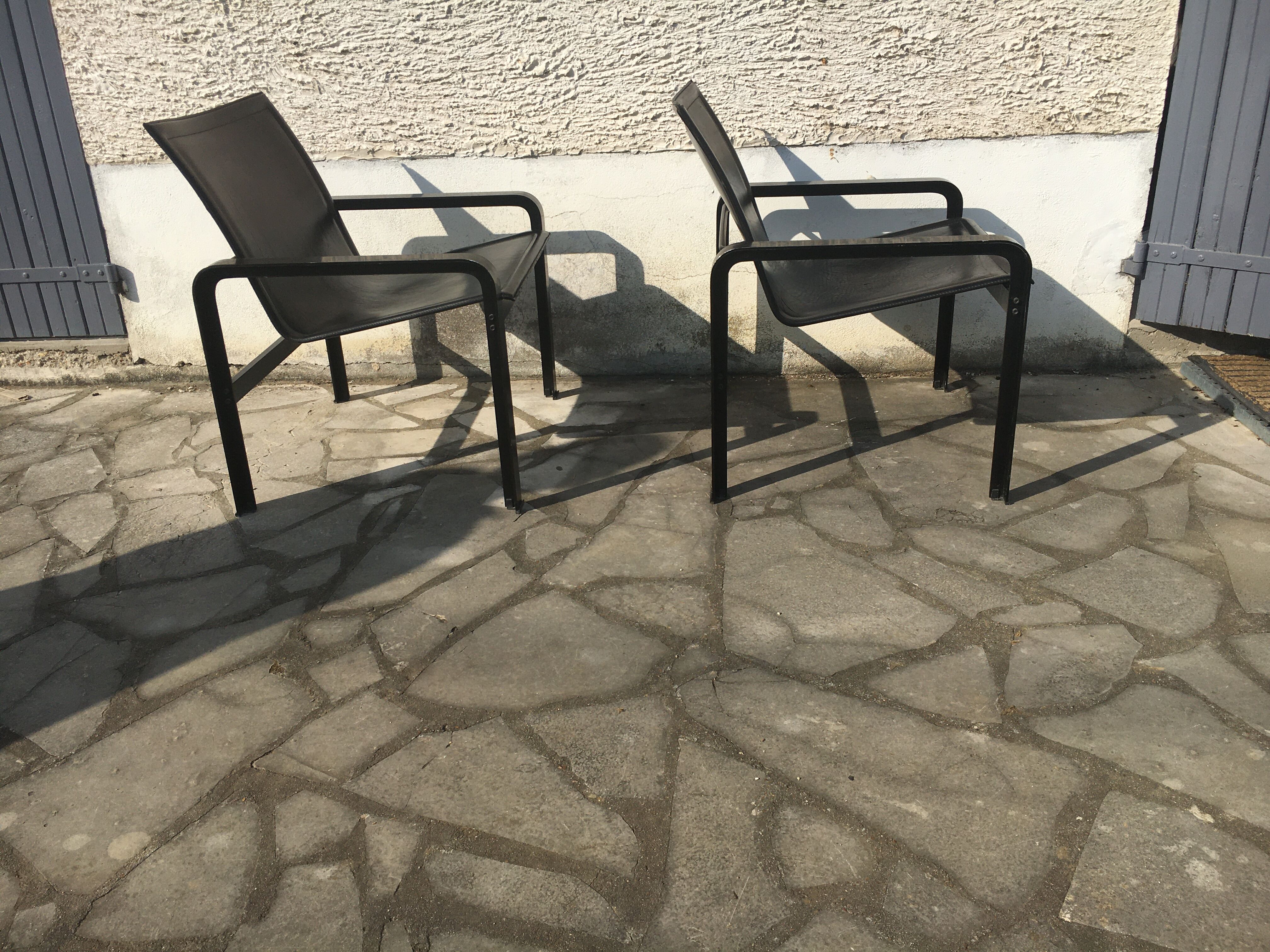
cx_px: 635
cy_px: 476
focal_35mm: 29
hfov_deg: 61.7
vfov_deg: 48.2
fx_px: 1064
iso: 25
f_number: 2.2
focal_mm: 4.15
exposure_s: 1/2747
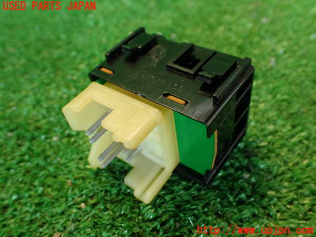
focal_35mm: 32
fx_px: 292
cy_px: 118
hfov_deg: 56.8
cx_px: 158
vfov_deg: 44.2
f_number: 2.4
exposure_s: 1/30
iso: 200
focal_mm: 5.79
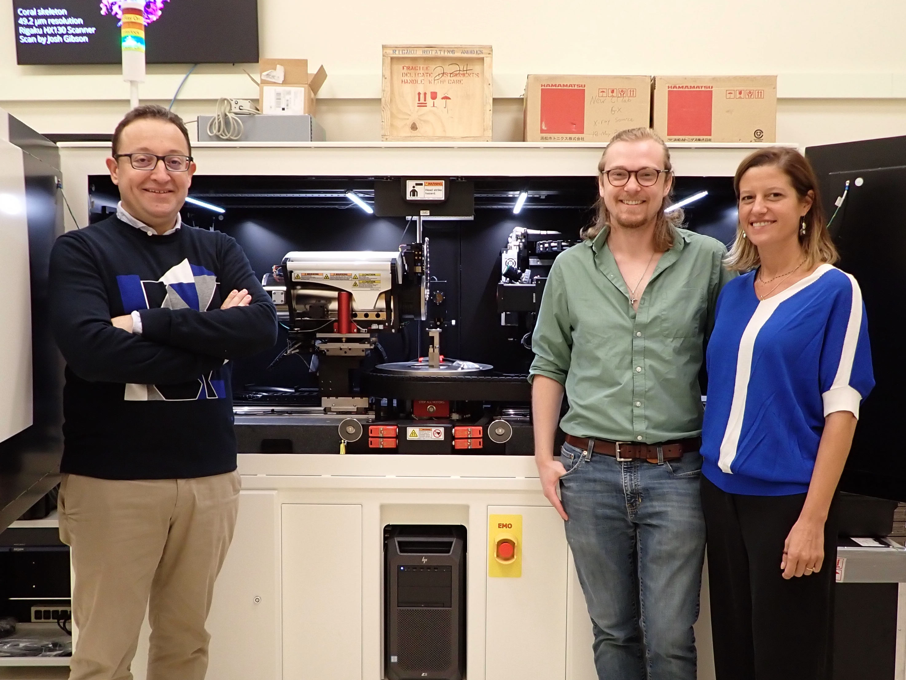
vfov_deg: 54.9
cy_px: 340
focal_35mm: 25
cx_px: 453
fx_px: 654
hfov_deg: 69.4
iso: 200
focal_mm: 4.5
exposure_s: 1/50
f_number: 2
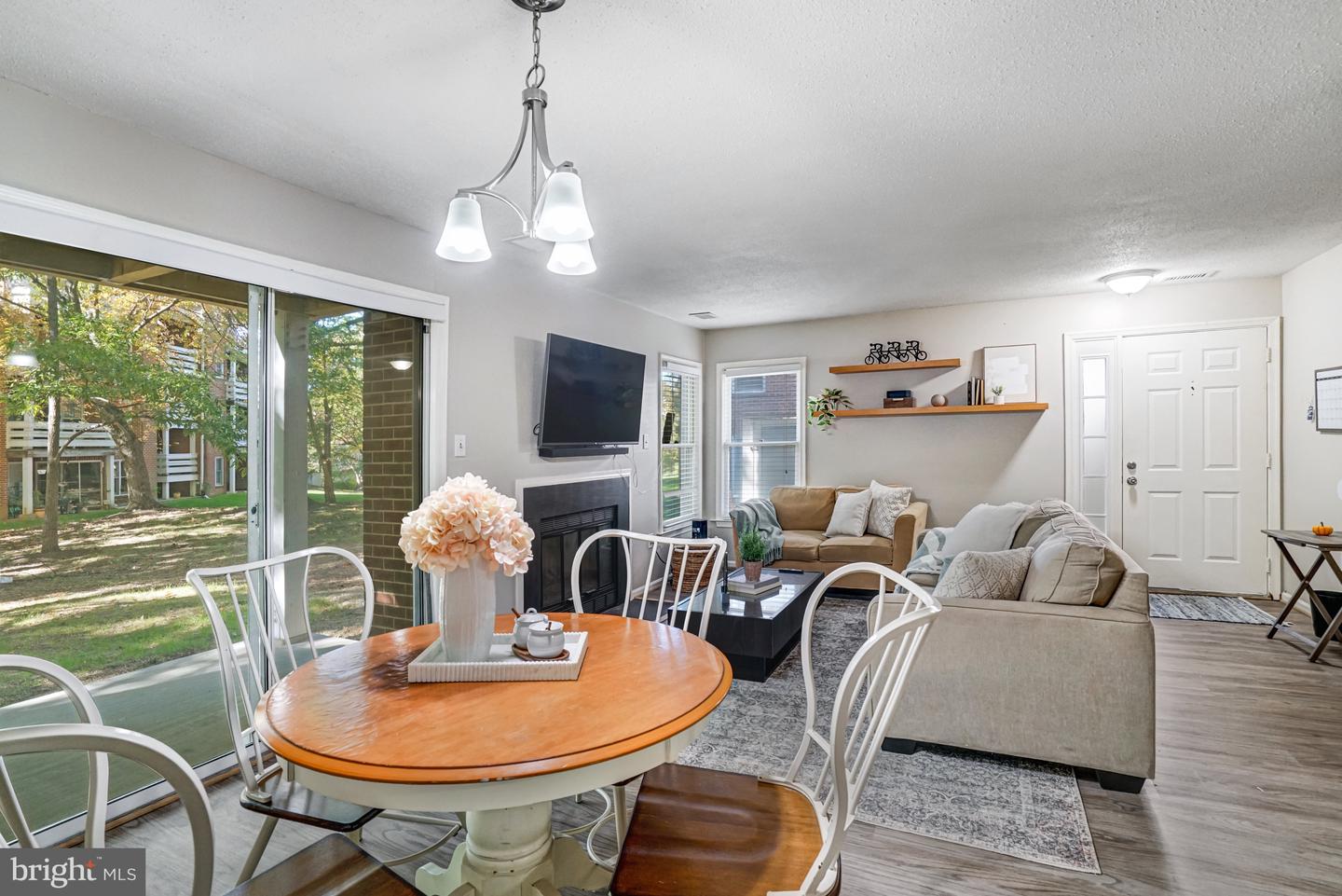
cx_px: 671
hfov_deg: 96.7
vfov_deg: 73.8
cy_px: 448
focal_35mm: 16
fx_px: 597
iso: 1250
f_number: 8
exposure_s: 1/30
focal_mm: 16
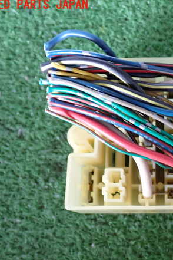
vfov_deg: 34.5
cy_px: 130
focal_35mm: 58
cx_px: 158
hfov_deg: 22.8
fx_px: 418
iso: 320
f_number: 2.8
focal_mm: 7.31
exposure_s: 1/40
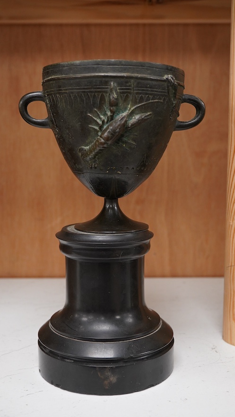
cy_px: 211
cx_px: 119
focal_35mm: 48
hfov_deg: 24.9
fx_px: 532
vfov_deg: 42.9
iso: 1250
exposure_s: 1/125
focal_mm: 30
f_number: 8
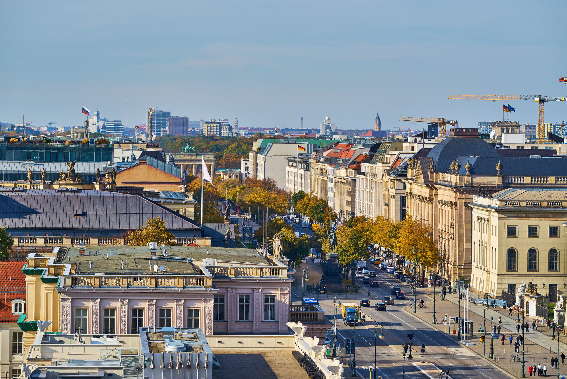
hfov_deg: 13.2
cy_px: 190
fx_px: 2442
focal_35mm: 155
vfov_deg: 8.9
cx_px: 284
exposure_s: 1/500
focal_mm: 155
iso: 200
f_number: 8
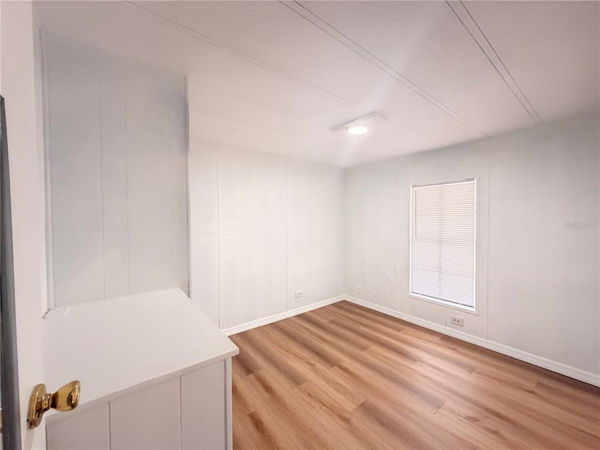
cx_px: 300
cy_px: 225
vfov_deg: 85.7
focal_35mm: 14
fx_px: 243
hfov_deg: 102.1
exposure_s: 1/60
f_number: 2.2
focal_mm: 2.22
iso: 400
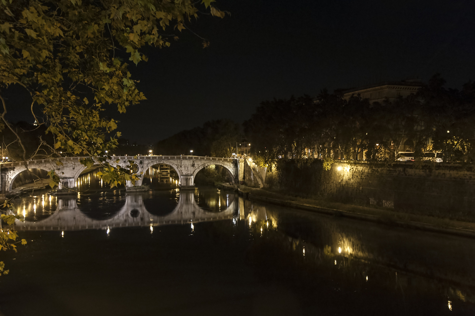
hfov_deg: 50.7
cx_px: 238
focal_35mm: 38
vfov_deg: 35.0
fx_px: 501
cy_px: 158
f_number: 5
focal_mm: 38
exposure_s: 1/8
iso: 2200
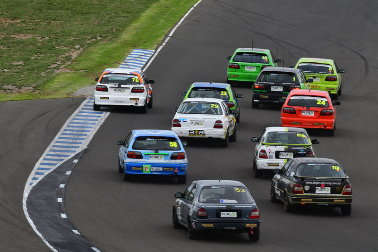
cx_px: 189
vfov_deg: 3.1
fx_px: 4726
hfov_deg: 4.6
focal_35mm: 450
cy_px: 126
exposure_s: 1/640
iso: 500
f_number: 11
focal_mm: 300
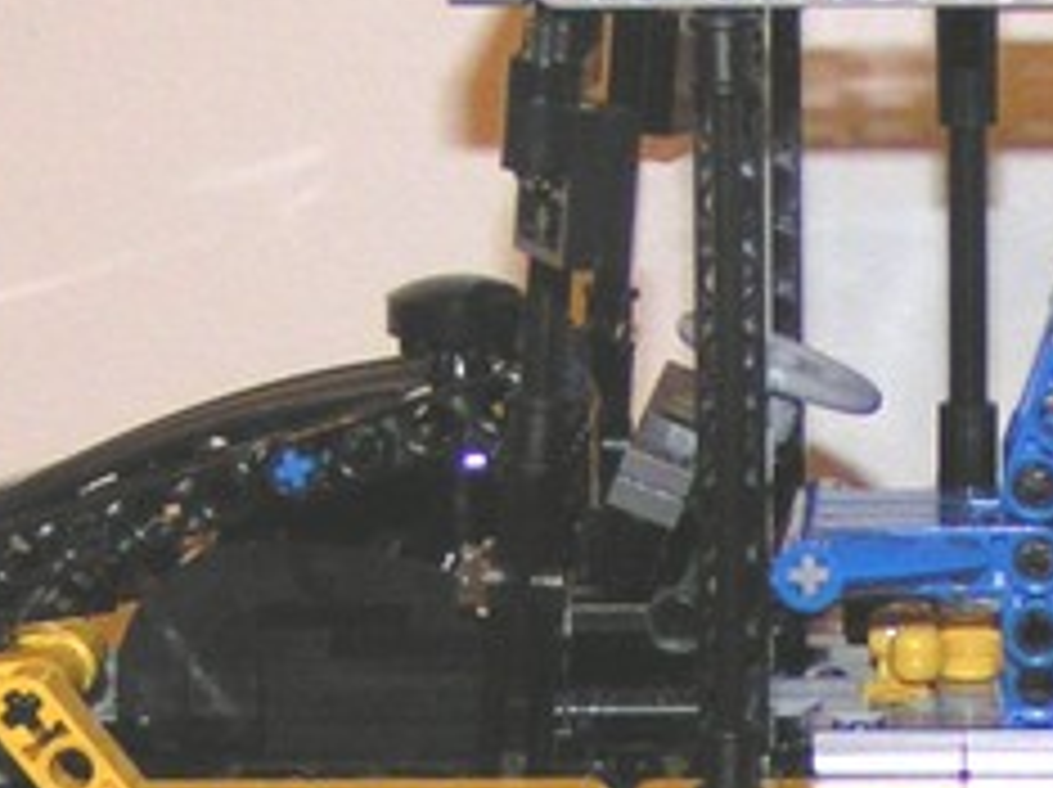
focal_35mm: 104
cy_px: 756
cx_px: 940
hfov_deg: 18.6
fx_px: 3160
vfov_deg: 14.0
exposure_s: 1/40
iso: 200
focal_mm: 5.8
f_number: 2.8
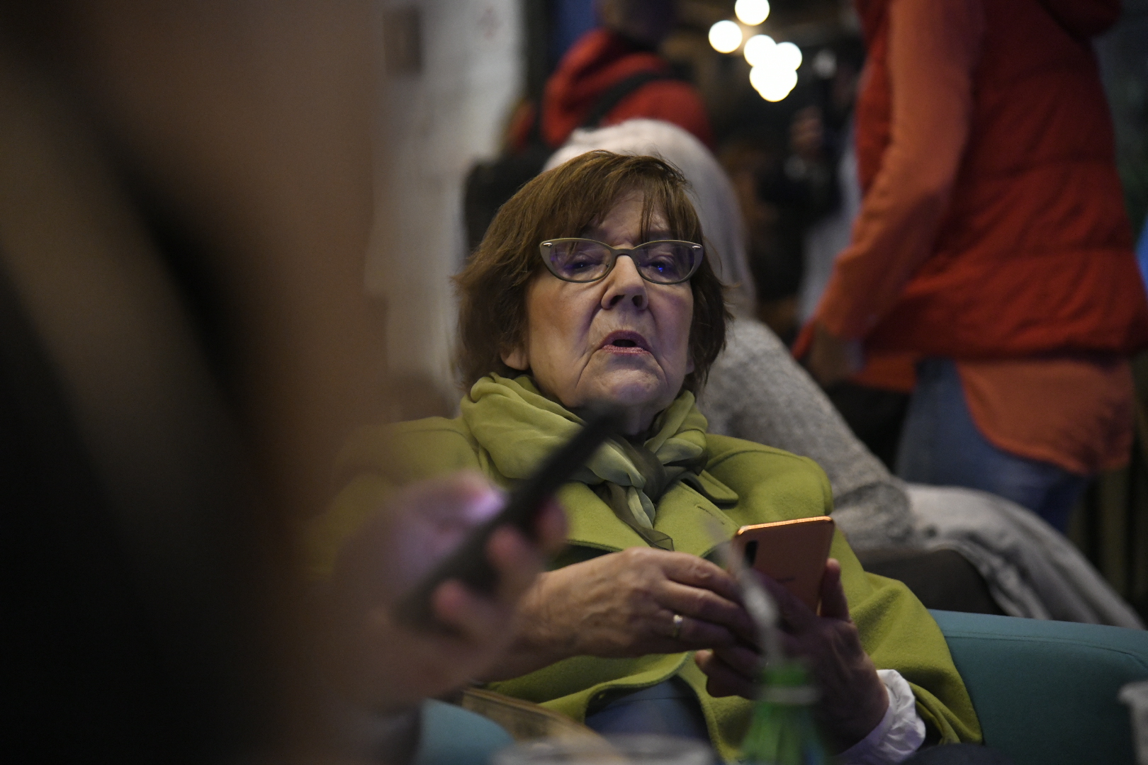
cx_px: 574
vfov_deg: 13.0
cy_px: 382
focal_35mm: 105
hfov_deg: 19.5
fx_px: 3348
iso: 6400
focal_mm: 105
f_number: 4
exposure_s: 1/80
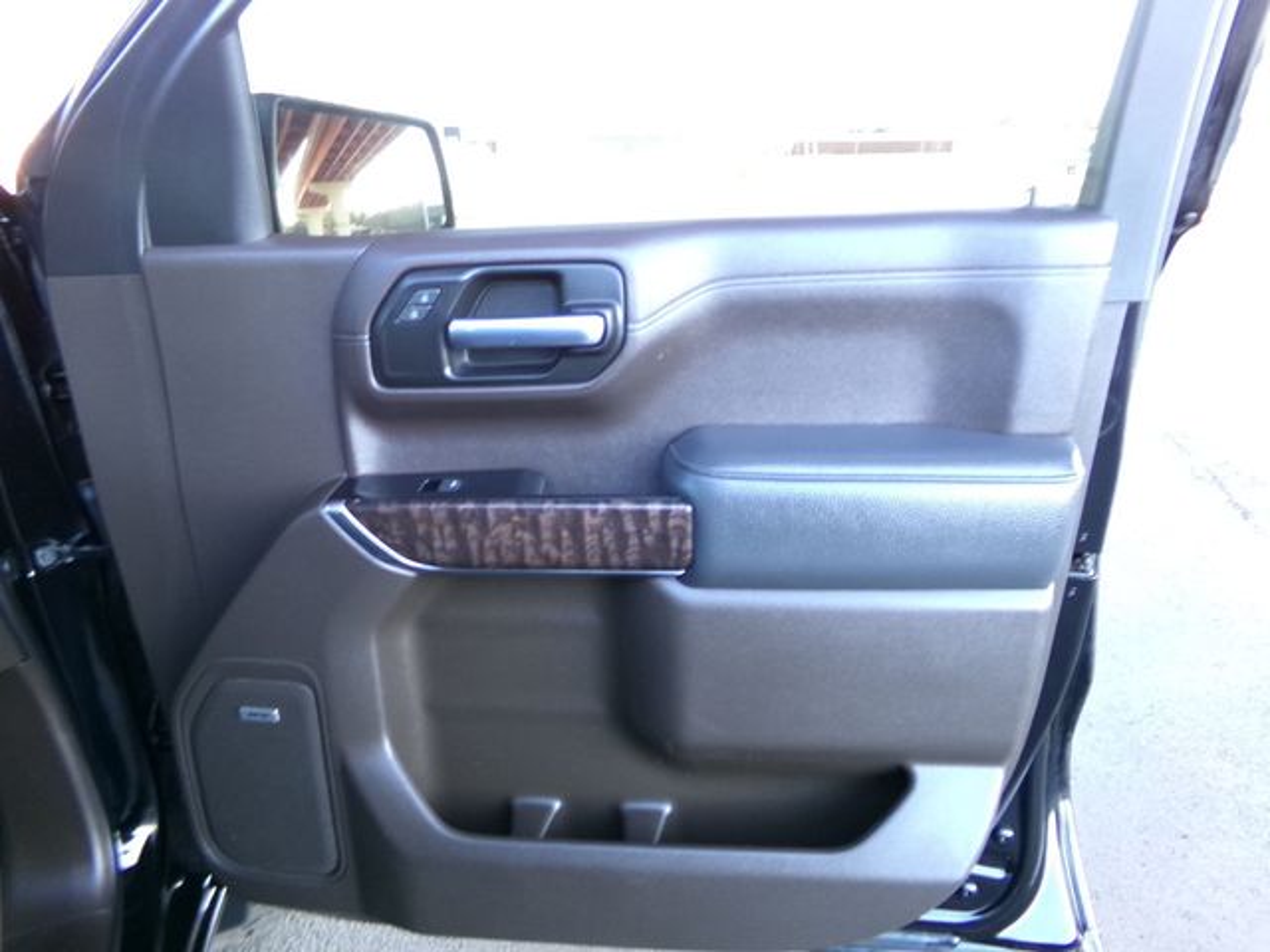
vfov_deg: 56.8
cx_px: 635
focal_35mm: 24
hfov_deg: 71.6
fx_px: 881
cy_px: 476
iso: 308
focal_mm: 4.3
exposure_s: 1/17
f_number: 3.7
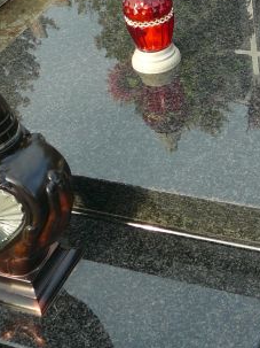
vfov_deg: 24.8
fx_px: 742
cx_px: 216
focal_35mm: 74
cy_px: -17
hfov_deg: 19.6
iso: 80
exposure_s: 1/160
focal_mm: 5.2
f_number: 2.8
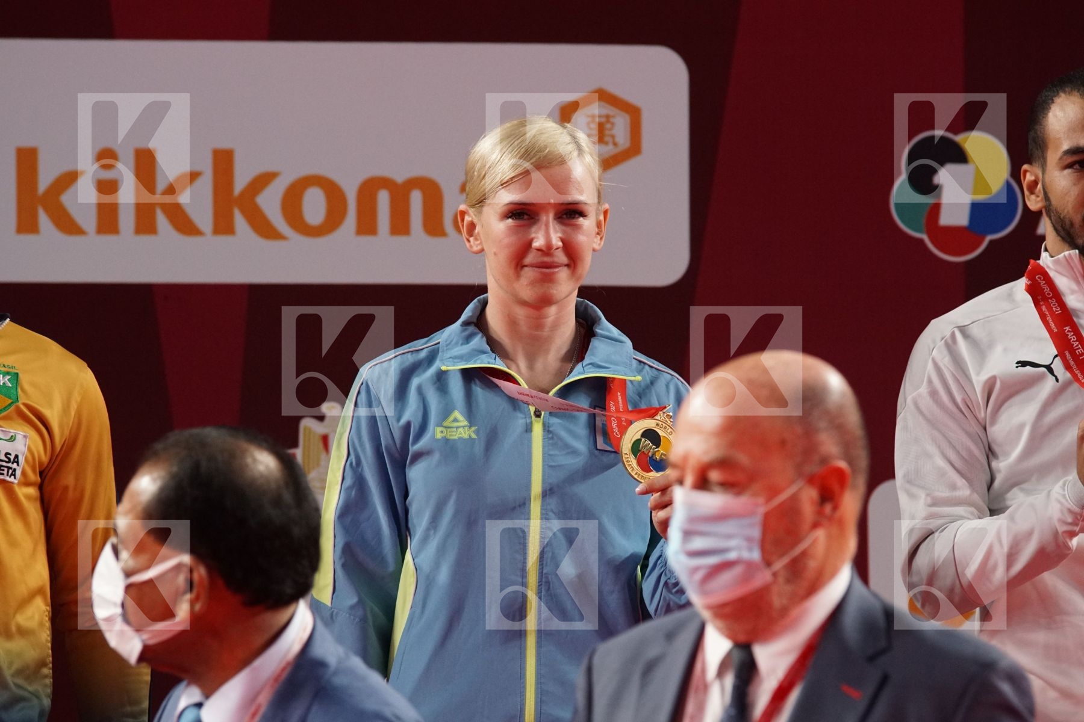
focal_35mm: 300
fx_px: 9033
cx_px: 542
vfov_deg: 4.6
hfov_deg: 6.9
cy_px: 361
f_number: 3.5
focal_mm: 200
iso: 1250
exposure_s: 1/320
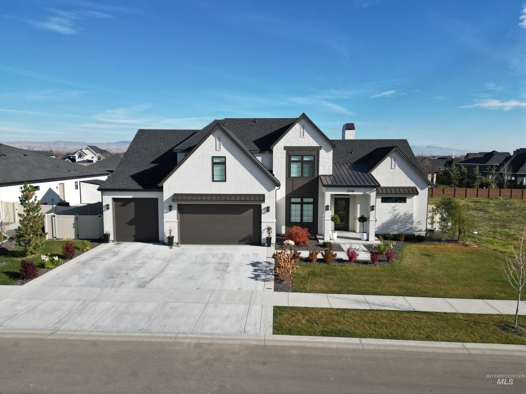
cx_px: 263
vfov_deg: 56.8
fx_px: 365
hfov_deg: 71.6
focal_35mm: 24
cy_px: 197
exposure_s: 1/3000
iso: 120
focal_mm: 6.72
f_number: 1.7
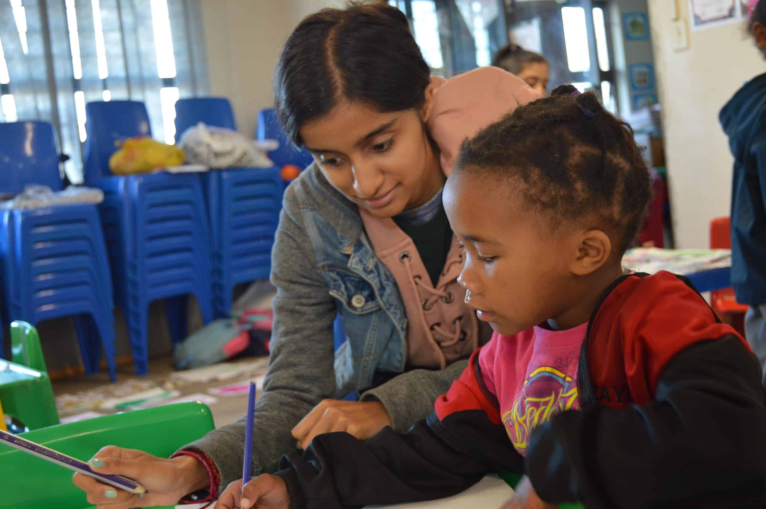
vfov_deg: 28.0
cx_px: 383
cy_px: 254
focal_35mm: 48
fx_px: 1020
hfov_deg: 41.1
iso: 800
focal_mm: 32
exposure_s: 1/60
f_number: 4.5
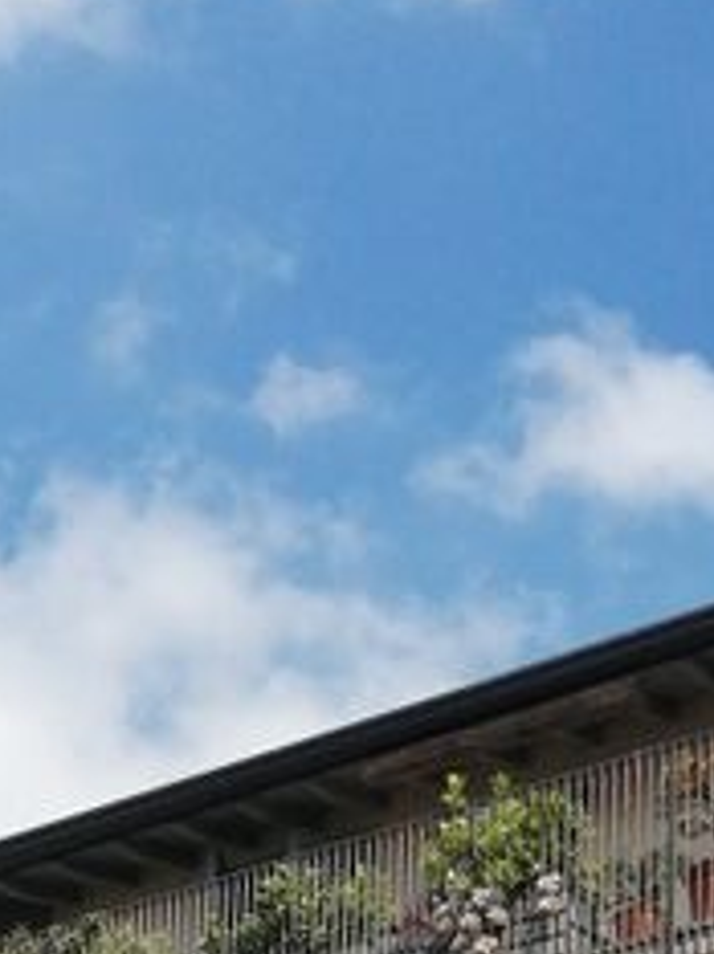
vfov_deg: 19.5
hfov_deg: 16.5
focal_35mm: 89
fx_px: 2452
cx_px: 547
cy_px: 1378
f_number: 1.8
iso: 50
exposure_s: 1/1585
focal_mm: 3.46
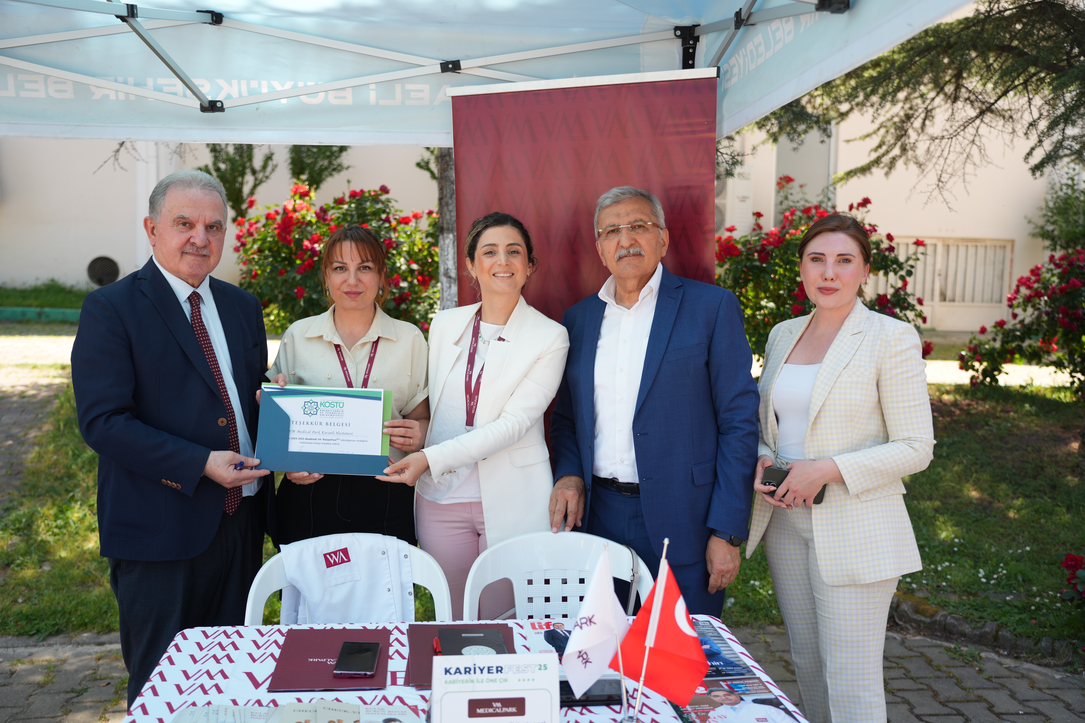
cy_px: 362
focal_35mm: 34
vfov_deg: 38.9
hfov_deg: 55.8
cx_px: 542
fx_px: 1025
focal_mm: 34
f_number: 2.8
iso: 160
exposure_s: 1/500
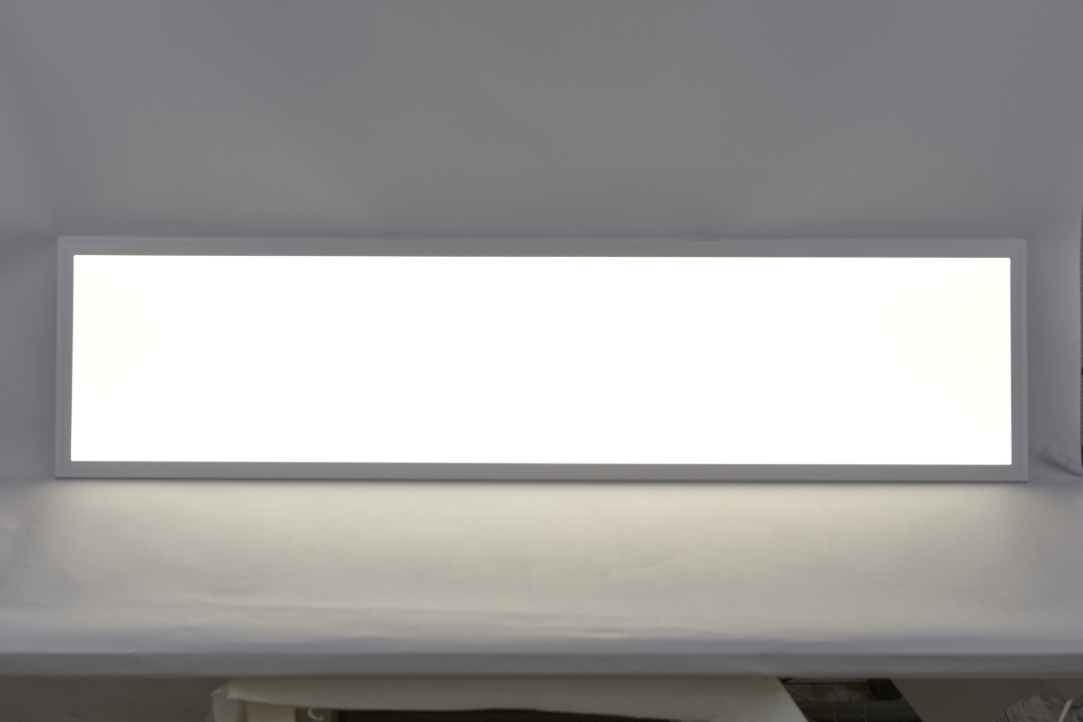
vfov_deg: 18.9
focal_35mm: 72
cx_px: 542
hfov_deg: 28.1
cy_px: 361
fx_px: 2166
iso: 100
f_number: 10
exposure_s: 1/25
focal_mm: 48
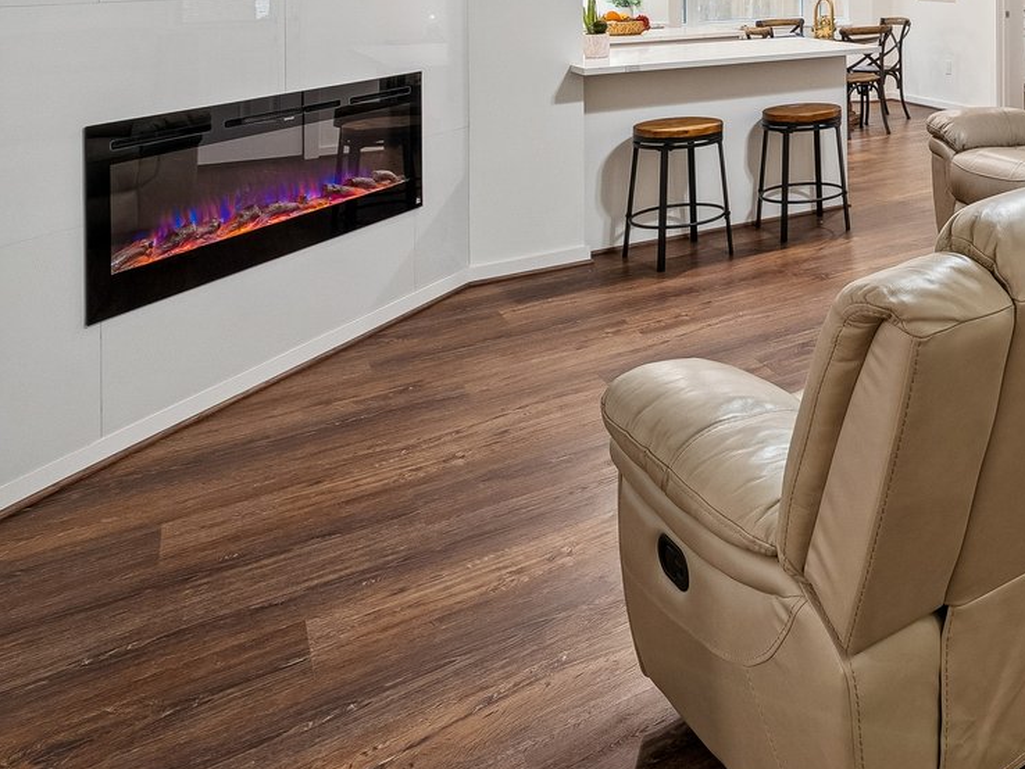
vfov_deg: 37.3
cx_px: 1088
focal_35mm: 32
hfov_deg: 45.2
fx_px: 948
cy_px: -69
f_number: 8
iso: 640
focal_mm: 12
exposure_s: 1/10
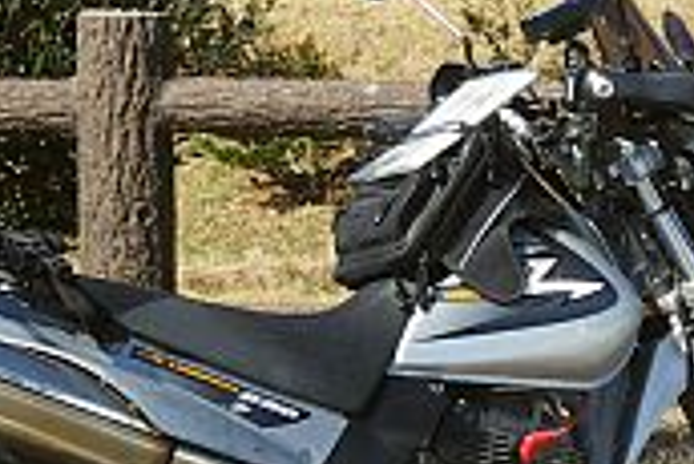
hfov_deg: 3.9
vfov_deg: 2.6
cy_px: -44
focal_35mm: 533
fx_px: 10283
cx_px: 512
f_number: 11
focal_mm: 35.6
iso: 100
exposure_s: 1/100
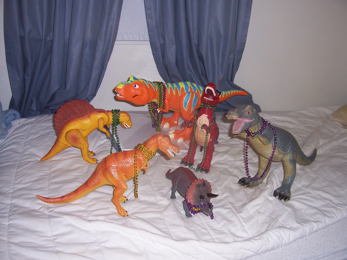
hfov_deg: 54.0
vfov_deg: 41.8
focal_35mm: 34
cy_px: 130
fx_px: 341
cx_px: 174
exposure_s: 1/60
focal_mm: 5.6
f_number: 2.7
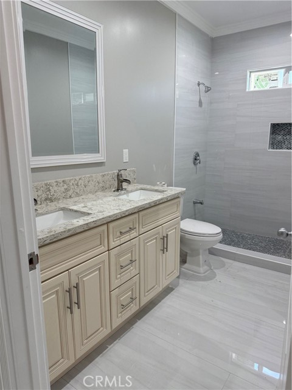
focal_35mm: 24
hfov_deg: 56.8
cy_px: 195
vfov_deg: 71.6
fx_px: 270
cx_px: 146
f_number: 1.78
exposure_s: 1/172
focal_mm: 6.76
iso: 160
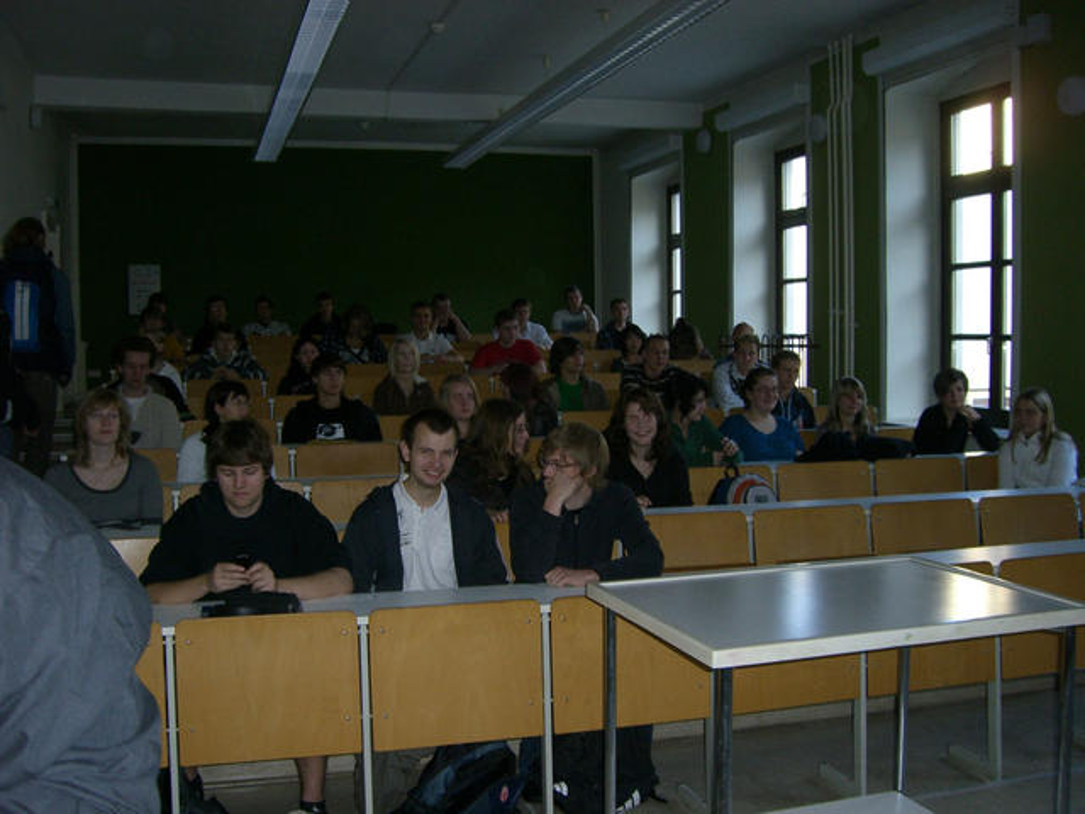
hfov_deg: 49.0
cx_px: 542
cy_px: 407
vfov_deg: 37.7
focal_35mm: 38
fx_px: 1191
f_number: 2.7
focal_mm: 6.2
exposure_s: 1/60
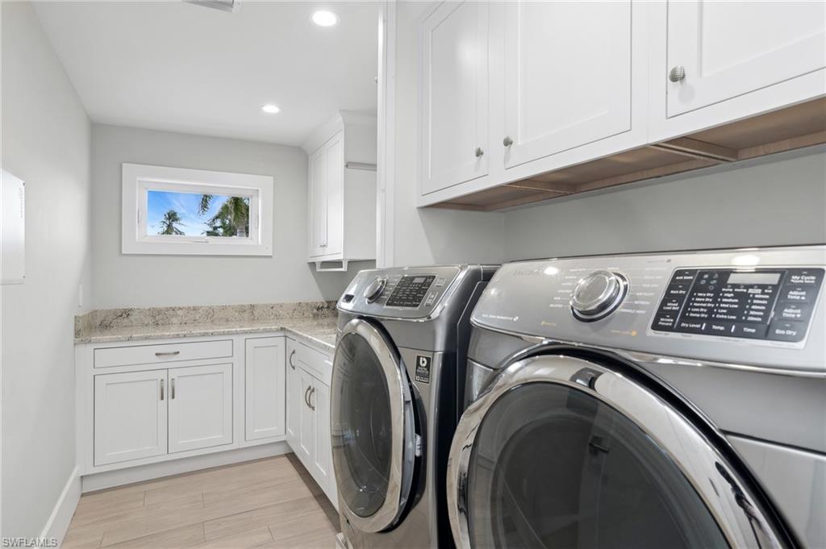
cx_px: 413
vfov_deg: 67.3
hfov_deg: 90.0
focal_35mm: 18
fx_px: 413
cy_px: 274
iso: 200
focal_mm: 12
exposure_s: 1/30
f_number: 8
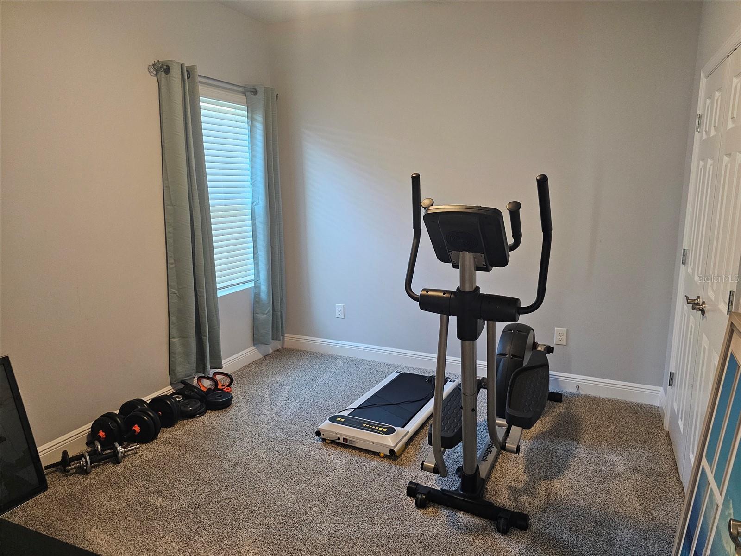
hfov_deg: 73.9
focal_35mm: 23
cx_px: 370
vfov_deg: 58.9
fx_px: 492
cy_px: 278
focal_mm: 6.3
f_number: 1.7
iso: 800
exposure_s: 1/120
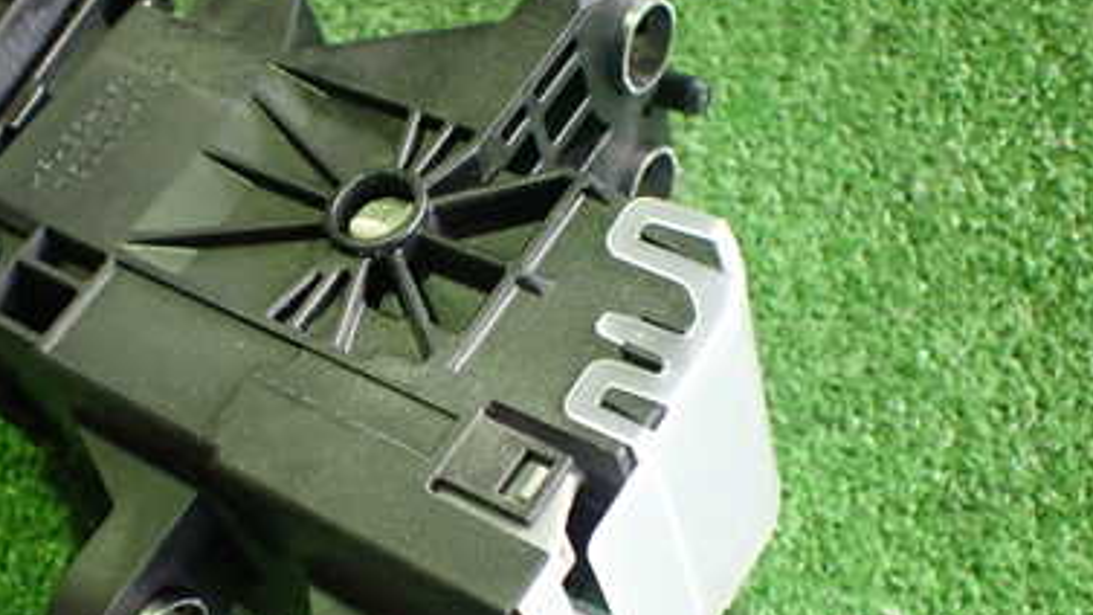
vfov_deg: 23.0
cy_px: 380
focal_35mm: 52
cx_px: 348
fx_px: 1507
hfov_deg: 39.3
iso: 800
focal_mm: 5.4
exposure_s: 1/60
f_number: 2.3
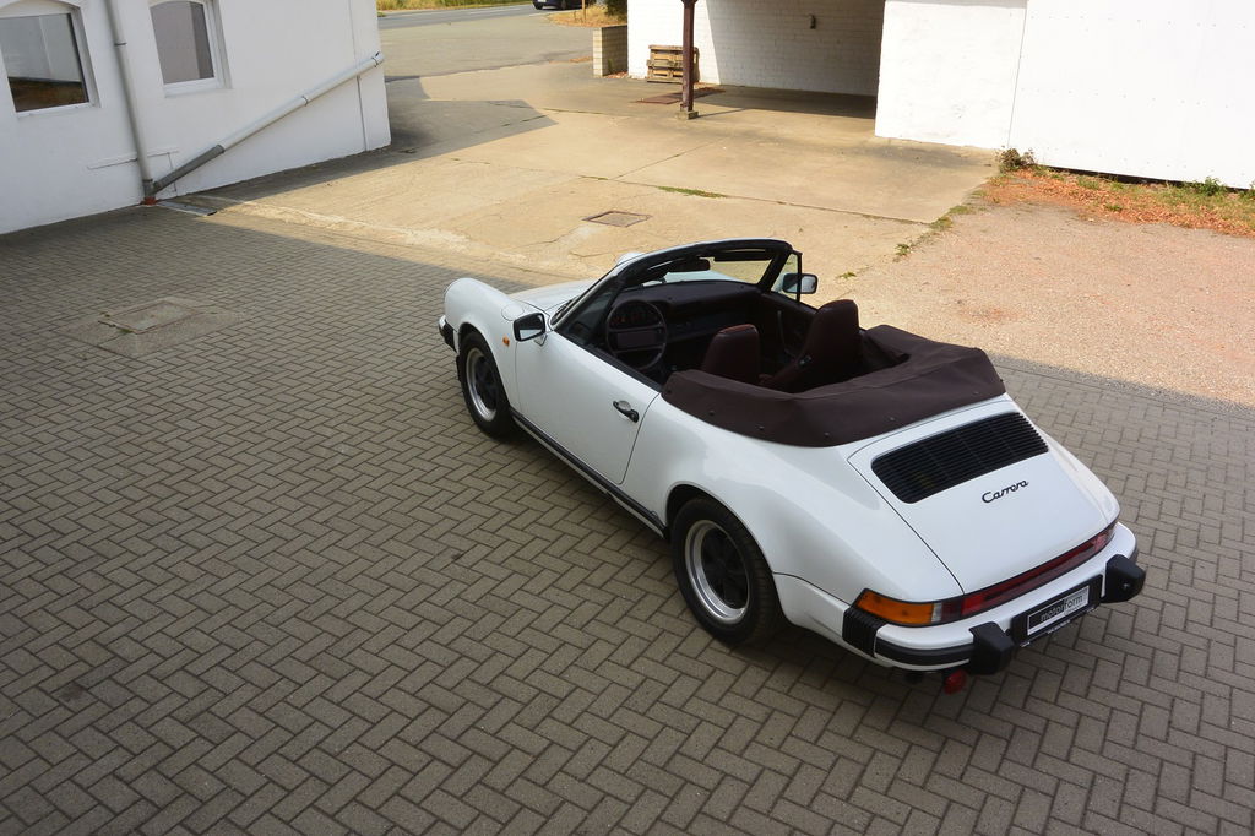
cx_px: 628
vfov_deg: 47.9
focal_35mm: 27
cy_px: 418
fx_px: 941
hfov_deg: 67.4
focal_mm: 10
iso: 160
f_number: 10
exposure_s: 1/250
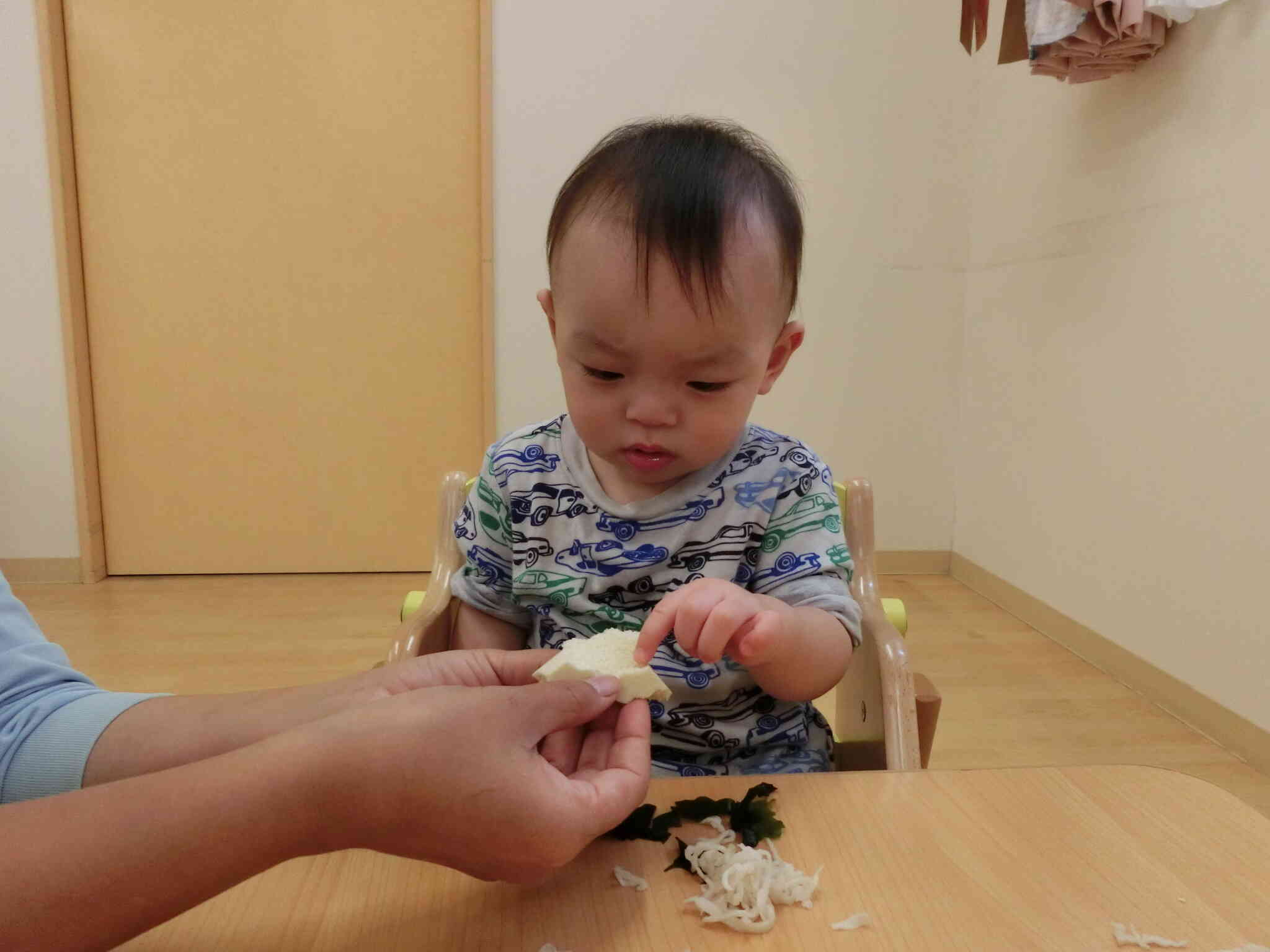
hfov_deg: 69.4
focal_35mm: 25
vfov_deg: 54.9
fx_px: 917
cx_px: 635
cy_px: 476
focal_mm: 4.5
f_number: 3.5
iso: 400
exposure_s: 1/125
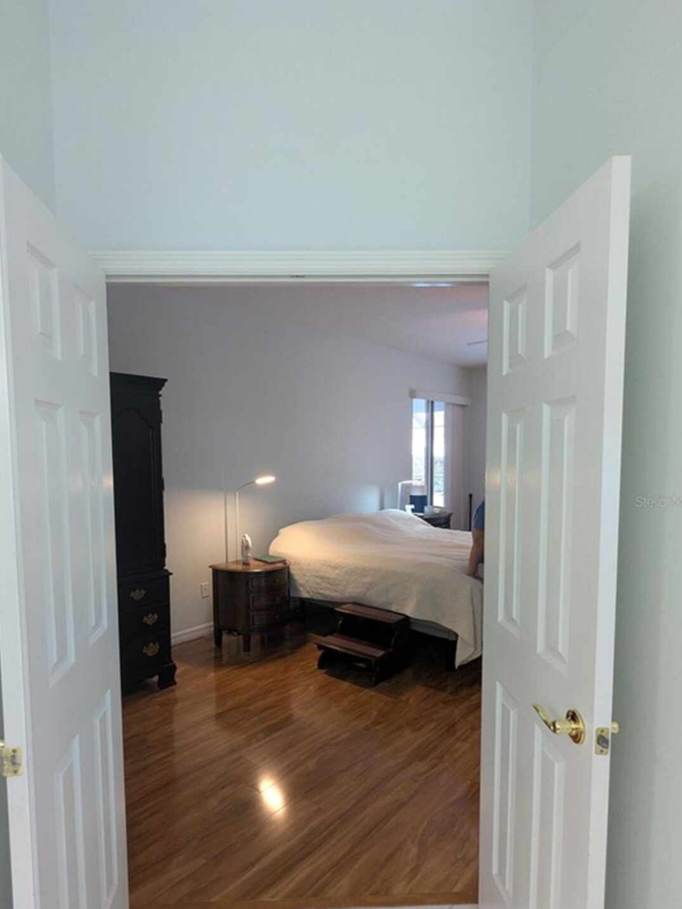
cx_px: 294
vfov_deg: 84.4
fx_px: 499
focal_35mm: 19
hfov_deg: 68.4
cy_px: 501
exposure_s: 1/60
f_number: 2.2
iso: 189
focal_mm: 2.35
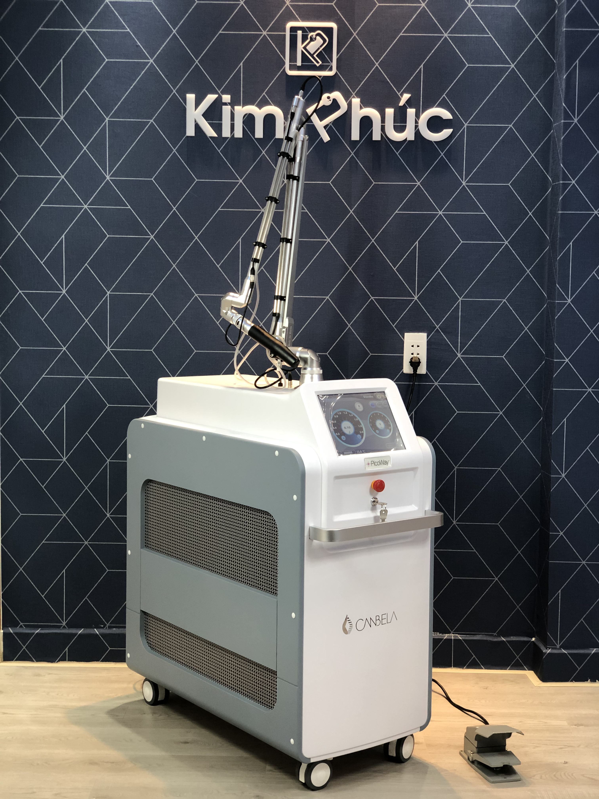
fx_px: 1200
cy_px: 400
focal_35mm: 52
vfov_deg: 36.8
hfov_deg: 28.0
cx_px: 300
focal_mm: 6
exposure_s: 1/50
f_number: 2.4
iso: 64
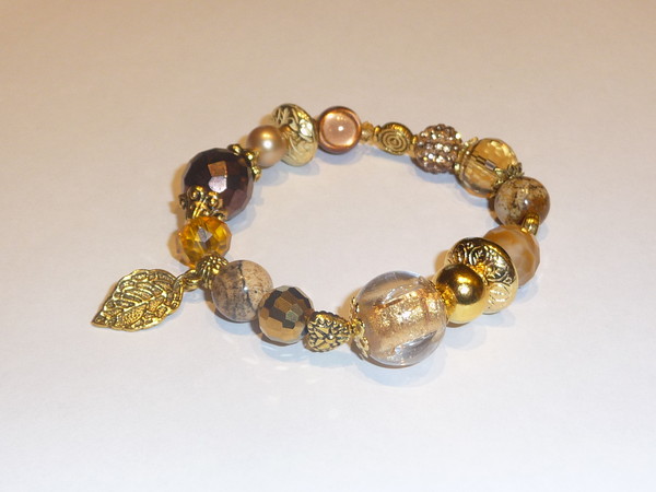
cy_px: 246
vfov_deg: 27.0
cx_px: 328
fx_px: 1023
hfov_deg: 35.5
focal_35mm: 54
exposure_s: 1/60
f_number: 3.5
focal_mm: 5.3
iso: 100
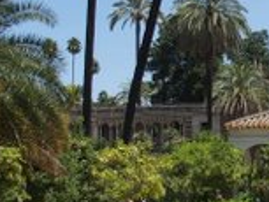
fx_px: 684
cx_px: 294
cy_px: 100
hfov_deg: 21.2
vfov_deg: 16.8
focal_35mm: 88
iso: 100
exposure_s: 1/1000
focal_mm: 6
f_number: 4
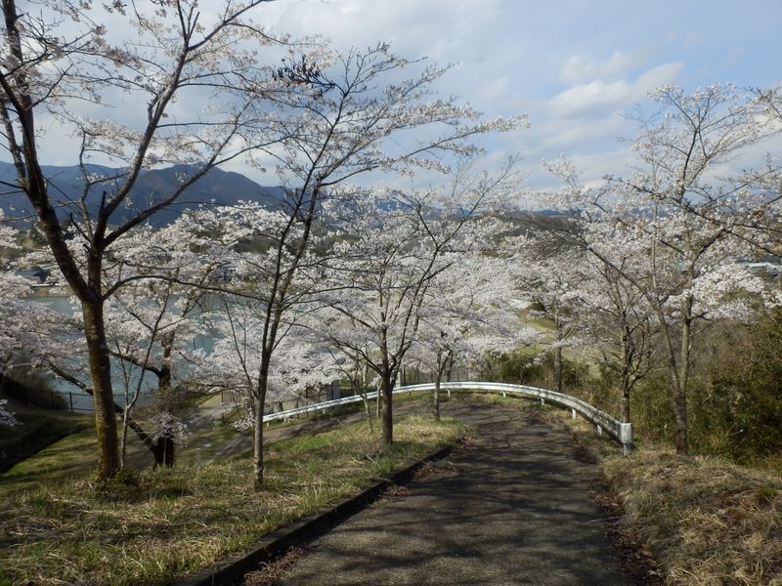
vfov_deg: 56.8
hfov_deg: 71.6
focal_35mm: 24
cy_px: 293
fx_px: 542
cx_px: 391
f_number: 7.9
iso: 80
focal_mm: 4.2
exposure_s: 1/160
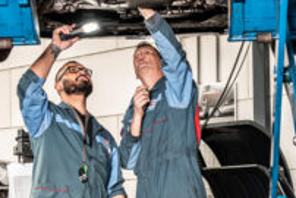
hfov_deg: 21.4
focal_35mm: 95
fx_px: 782
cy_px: 208
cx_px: 140
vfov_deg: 14.2
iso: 1250
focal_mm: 32
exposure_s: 1/80
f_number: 3.5
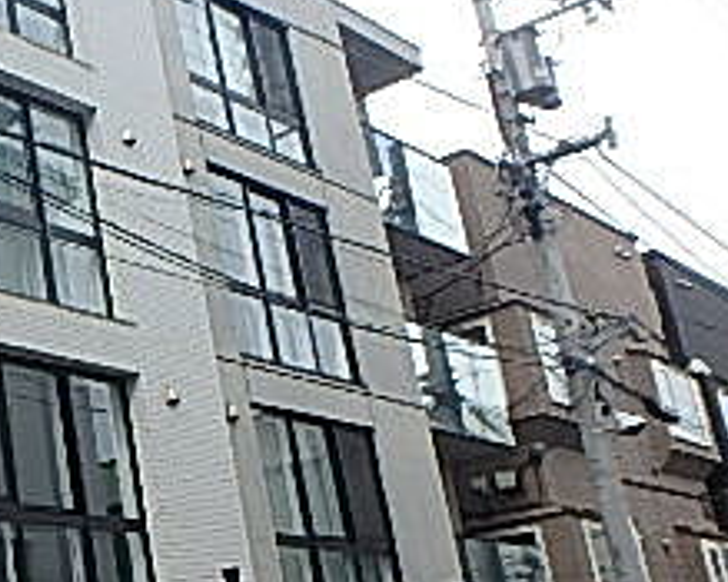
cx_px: -213
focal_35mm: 60
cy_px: 353
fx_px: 1292
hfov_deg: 26.7
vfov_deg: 25.3
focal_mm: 3.7
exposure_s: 1/400
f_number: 3.5
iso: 125
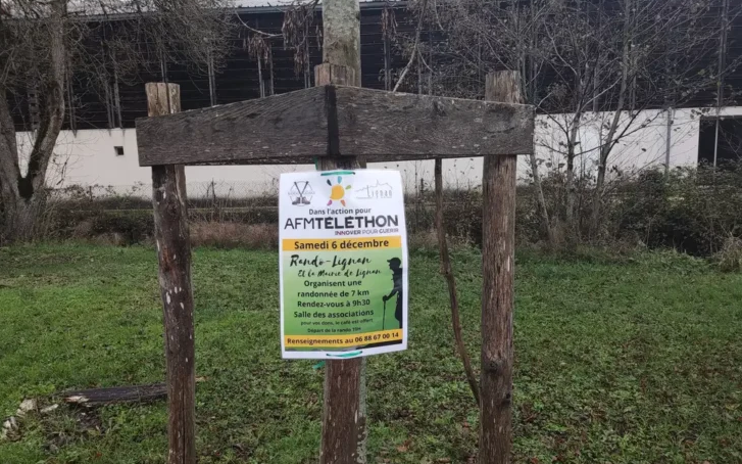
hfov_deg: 66.5
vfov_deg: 44.4
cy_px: 268
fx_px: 566
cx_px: 375
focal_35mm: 28
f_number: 1.79
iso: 50
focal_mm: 4.71
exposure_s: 1/170
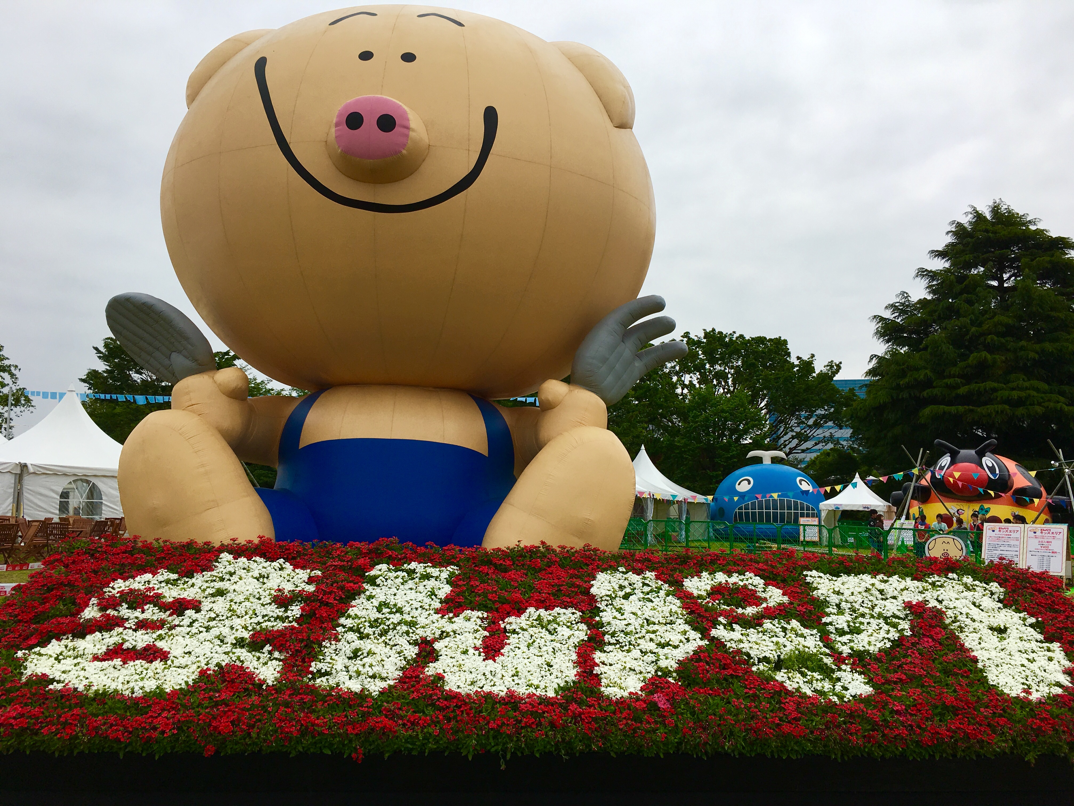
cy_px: 403
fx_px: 900
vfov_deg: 48.2
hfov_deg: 61.7
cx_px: 537
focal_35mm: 29
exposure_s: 1/3344
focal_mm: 4.15
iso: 25
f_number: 2.2
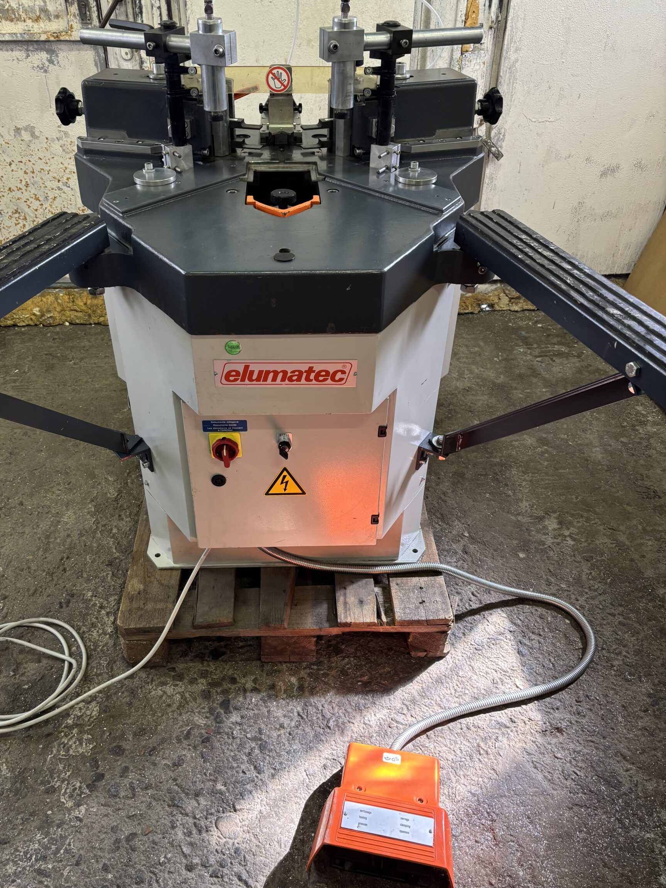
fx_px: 744
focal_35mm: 29
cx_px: 296
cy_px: 453
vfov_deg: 61.7
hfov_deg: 48.1
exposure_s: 1/50
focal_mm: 5.96
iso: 125
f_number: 1.6
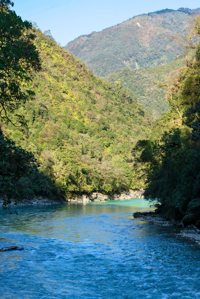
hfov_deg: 19.5
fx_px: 583
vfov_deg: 28.8
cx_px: 100
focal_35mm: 70
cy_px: 150
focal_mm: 70
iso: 160
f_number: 13
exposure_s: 1/160
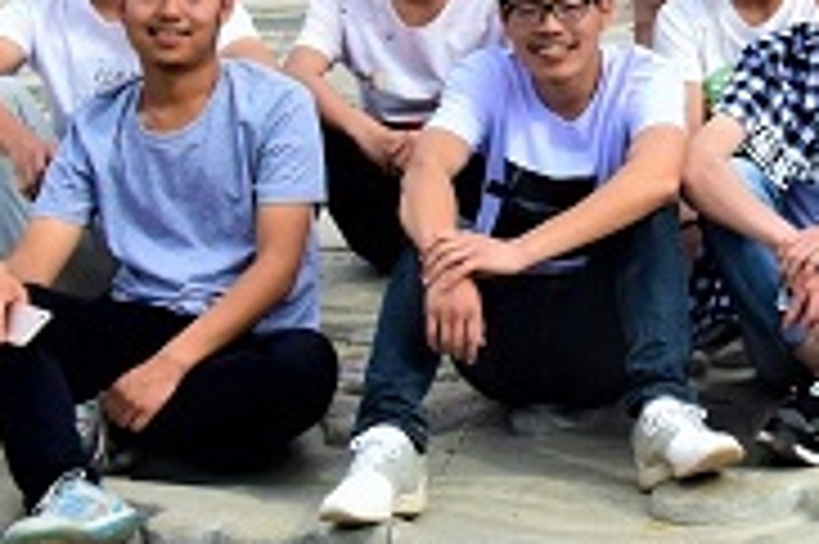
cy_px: -256
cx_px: 1202
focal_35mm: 162
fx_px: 3682
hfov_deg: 12.1
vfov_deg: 8.3
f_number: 4.5
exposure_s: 1/640
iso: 160
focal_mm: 17.2
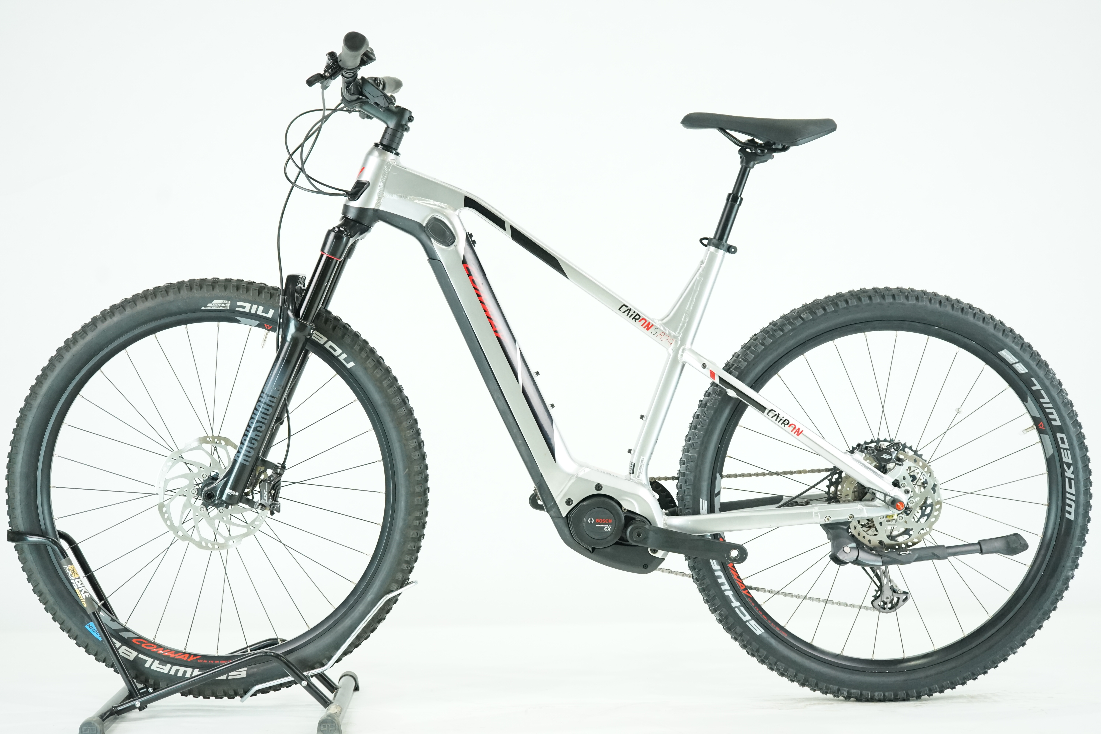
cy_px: 367
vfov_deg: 24.6
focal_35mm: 55
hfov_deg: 36.2
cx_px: 550
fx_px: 1682
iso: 2500
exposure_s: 1/200
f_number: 5
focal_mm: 55
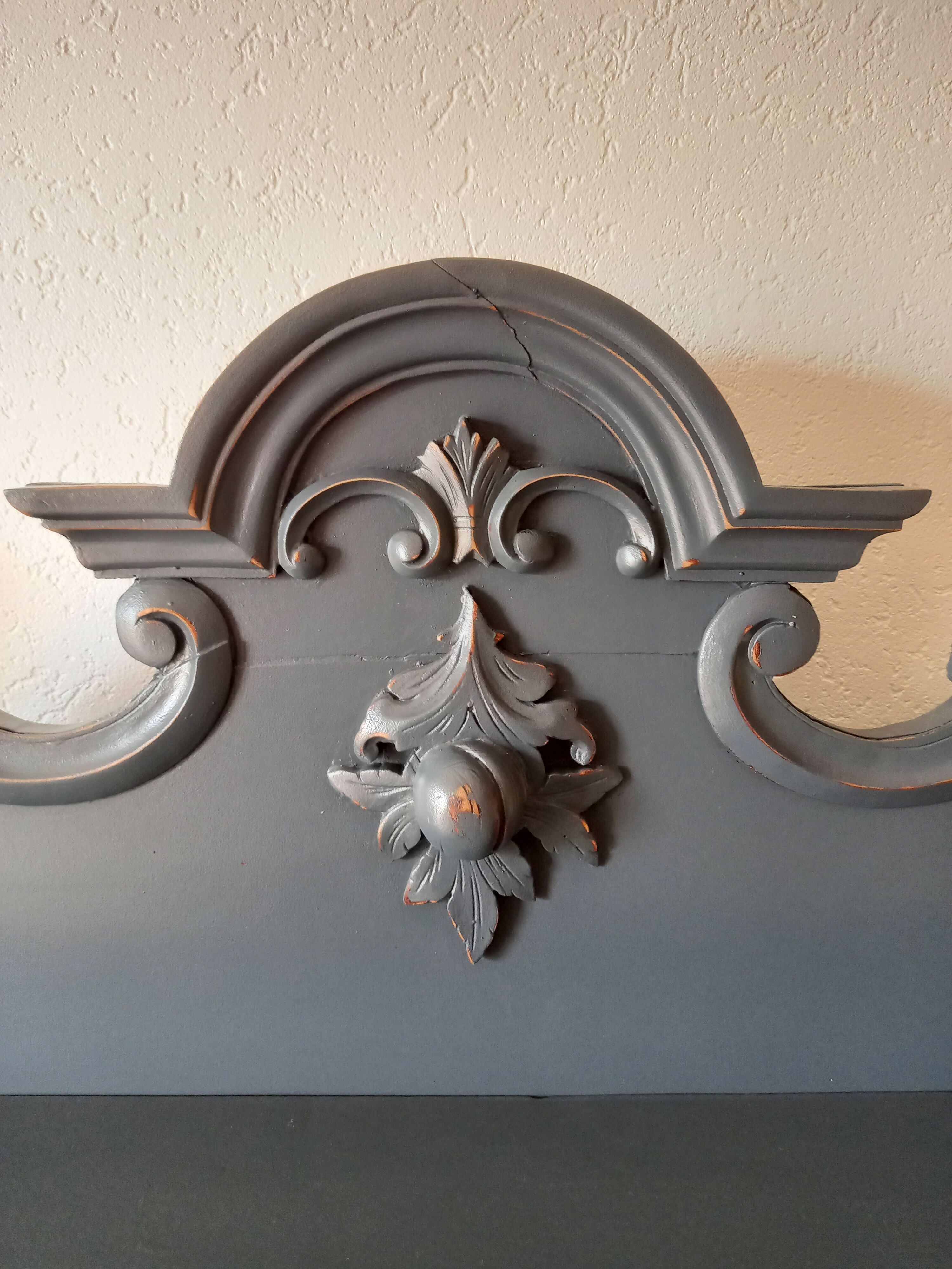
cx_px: 476
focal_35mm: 25
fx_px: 917
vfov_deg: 69.4
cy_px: 634
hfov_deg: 54.9
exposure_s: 1/19
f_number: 2
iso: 400
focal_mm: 4.6
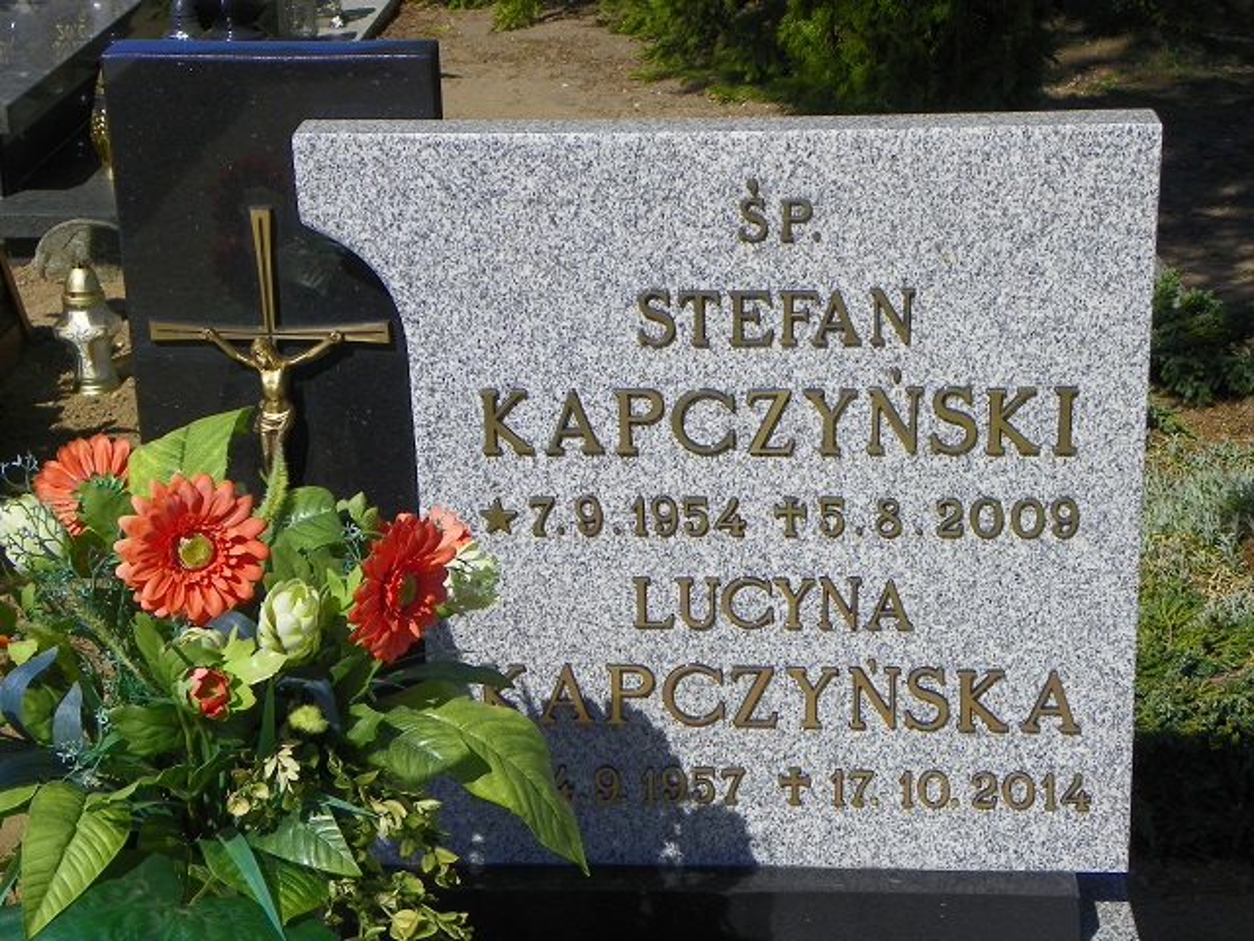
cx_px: 627
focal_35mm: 73
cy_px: 470
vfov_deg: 20.2
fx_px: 2644
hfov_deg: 26.7
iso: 64
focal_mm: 13
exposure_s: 1/400
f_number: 5
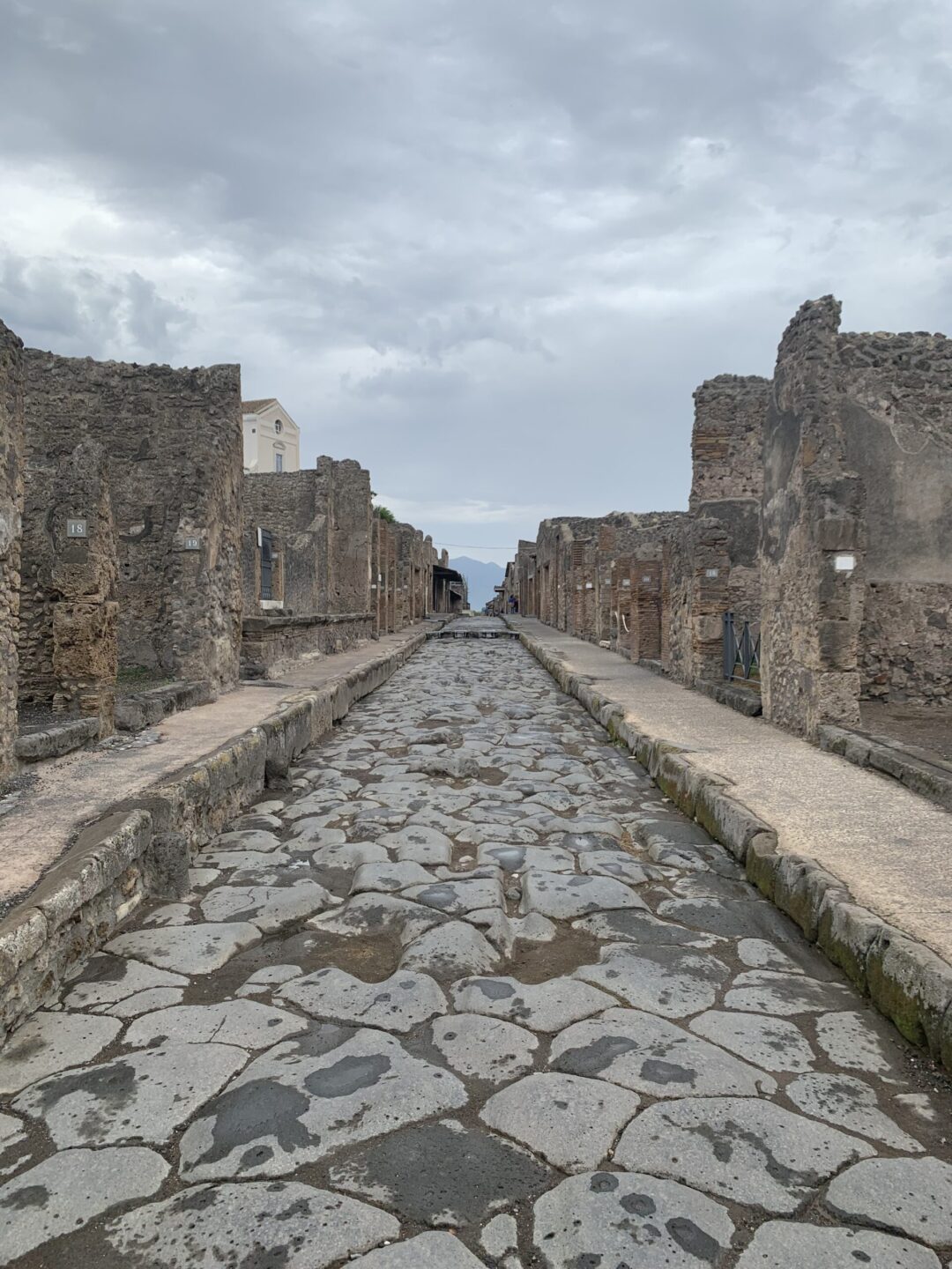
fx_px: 953
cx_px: 476
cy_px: 634
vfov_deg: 67.3
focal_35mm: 26
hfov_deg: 53.1
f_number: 1.8
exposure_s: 1/842
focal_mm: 4.25
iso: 25
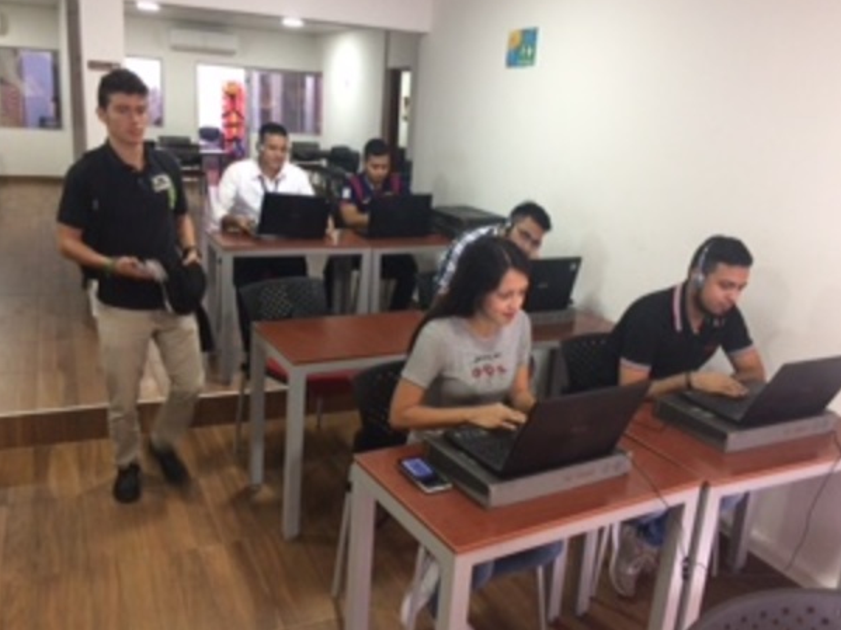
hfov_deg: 58.4
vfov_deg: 45.4
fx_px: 753
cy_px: 319
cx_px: 413
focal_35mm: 31
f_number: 2.2
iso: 200
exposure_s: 1/30
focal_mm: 4.15
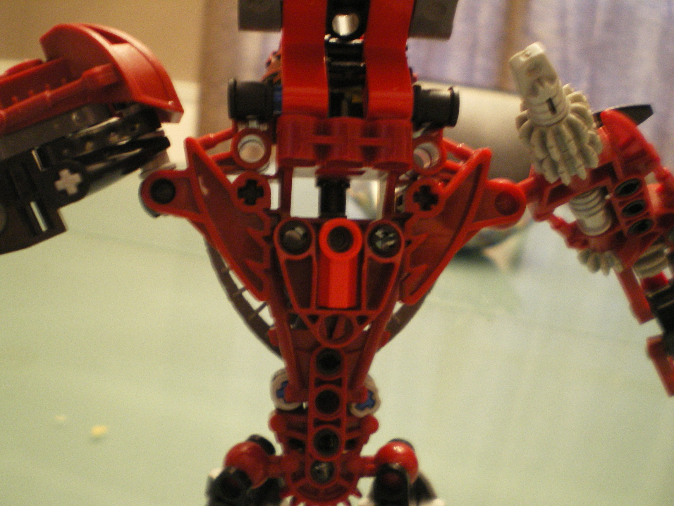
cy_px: 253
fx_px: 740
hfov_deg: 49.0
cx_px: 337
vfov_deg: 37.7
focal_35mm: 38
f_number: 3.1
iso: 400
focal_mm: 6.3
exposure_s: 1/6
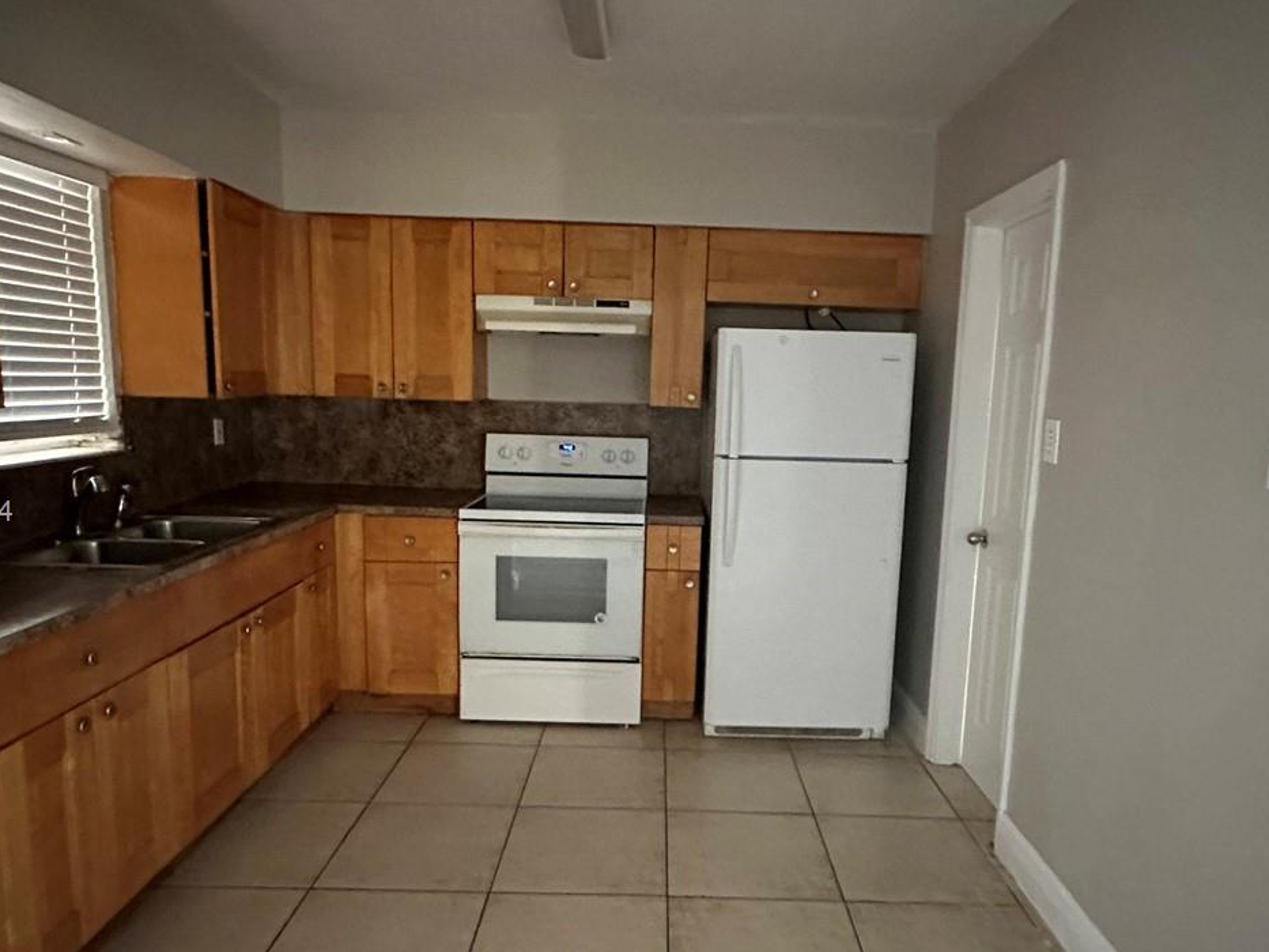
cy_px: 514
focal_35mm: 24
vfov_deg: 56.8
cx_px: 666
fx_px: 880
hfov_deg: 71.5
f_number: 2.2
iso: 1250
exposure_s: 1/30
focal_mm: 2.22
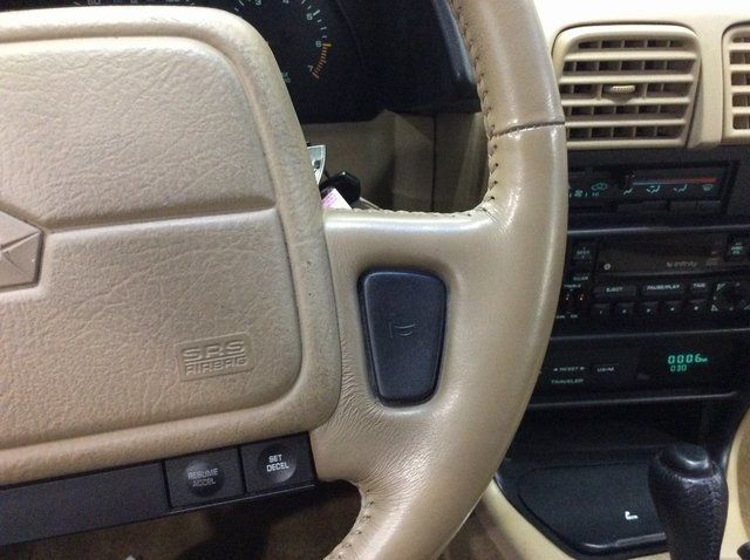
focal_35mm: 32
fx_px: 692
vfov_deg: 44.1
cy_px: 280
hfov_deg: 56.9
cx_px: 375
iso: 320
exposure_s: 1/24
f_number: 2.4
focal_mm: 3.3
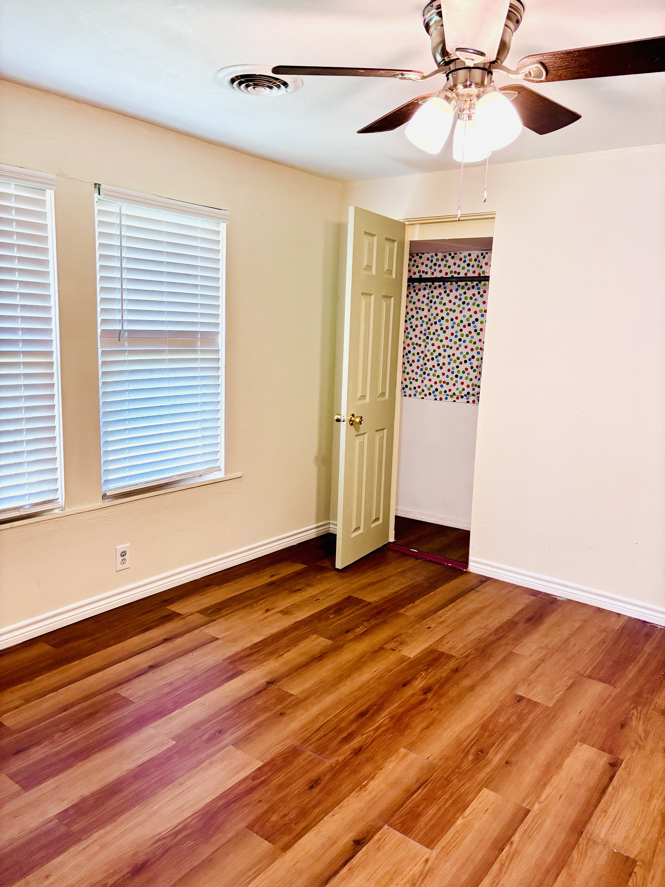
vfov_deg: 67.3
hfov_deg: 53.1
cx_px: 332
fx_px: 666
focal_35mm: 26
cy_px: 444
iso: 125
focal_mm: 5.96
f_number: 1.6
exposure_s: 1/60
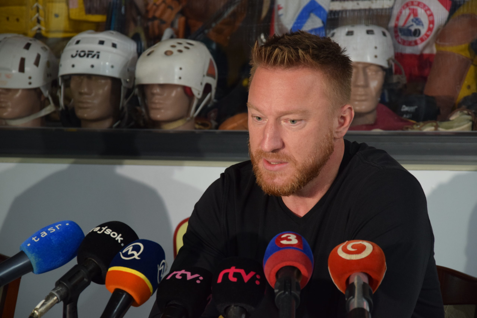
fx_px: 2087
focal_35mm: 158
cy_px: 159
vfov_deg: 8.7
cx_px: 238
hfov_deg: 13.0
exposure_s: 1/50
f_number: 6.3
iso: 1000
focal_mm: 105
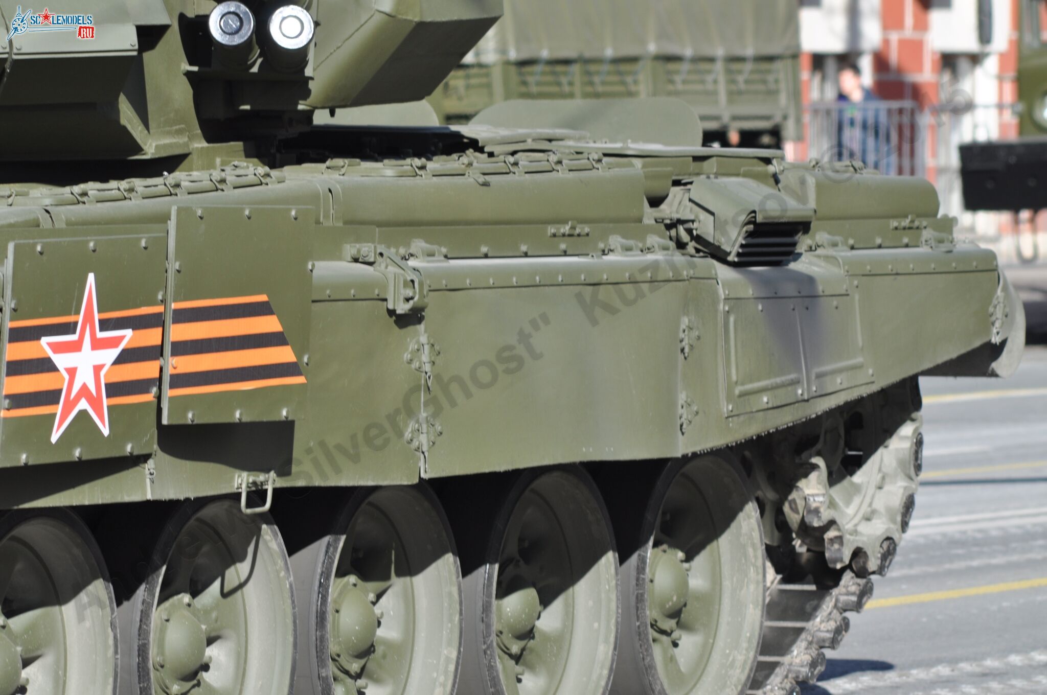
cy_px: 348
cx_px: 524
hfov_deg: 6.5
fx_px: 9150
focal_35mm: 315
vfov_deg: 4.4
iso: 200
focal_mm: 210
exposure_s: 1/320
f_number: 8
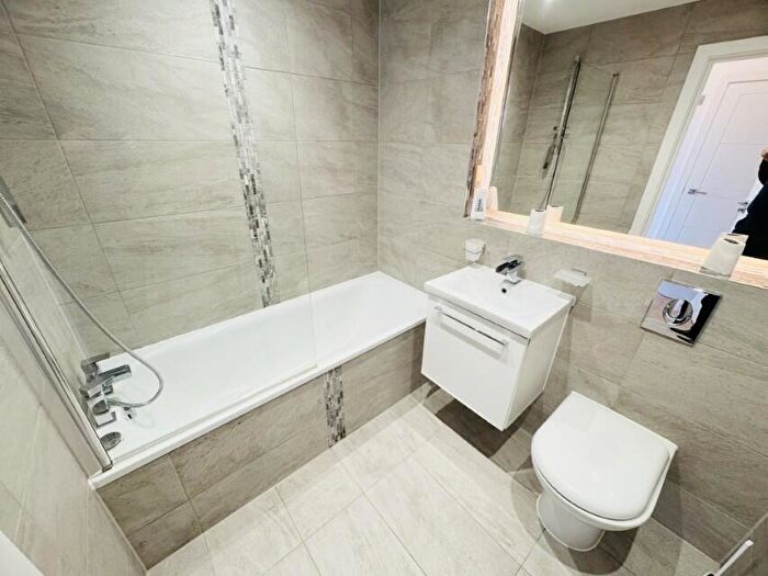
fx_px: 311
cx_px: 384
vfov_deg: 85.7
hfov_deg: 102.1
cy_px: 288
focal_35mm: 14
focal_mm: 2.22
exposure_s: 1/100
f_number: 2.2
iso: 200
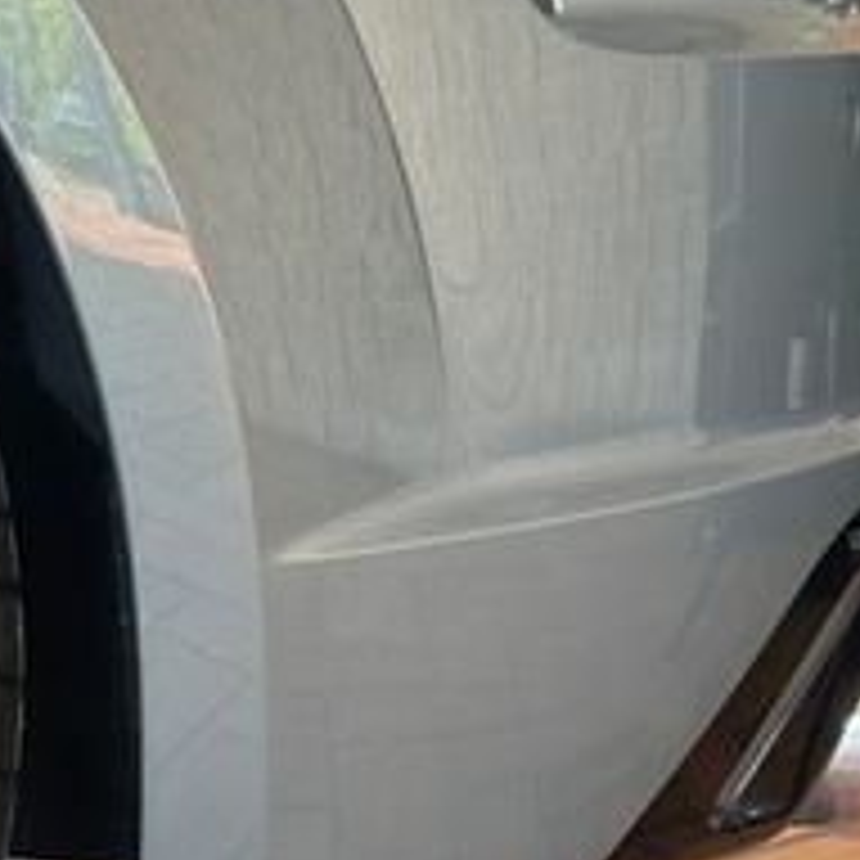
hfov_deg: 11.7
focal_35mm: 142
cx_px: -504
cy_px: 482
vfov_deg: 12.3
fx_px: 3991
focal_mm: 6.86
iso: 80
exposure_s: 1/208
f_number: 1.78
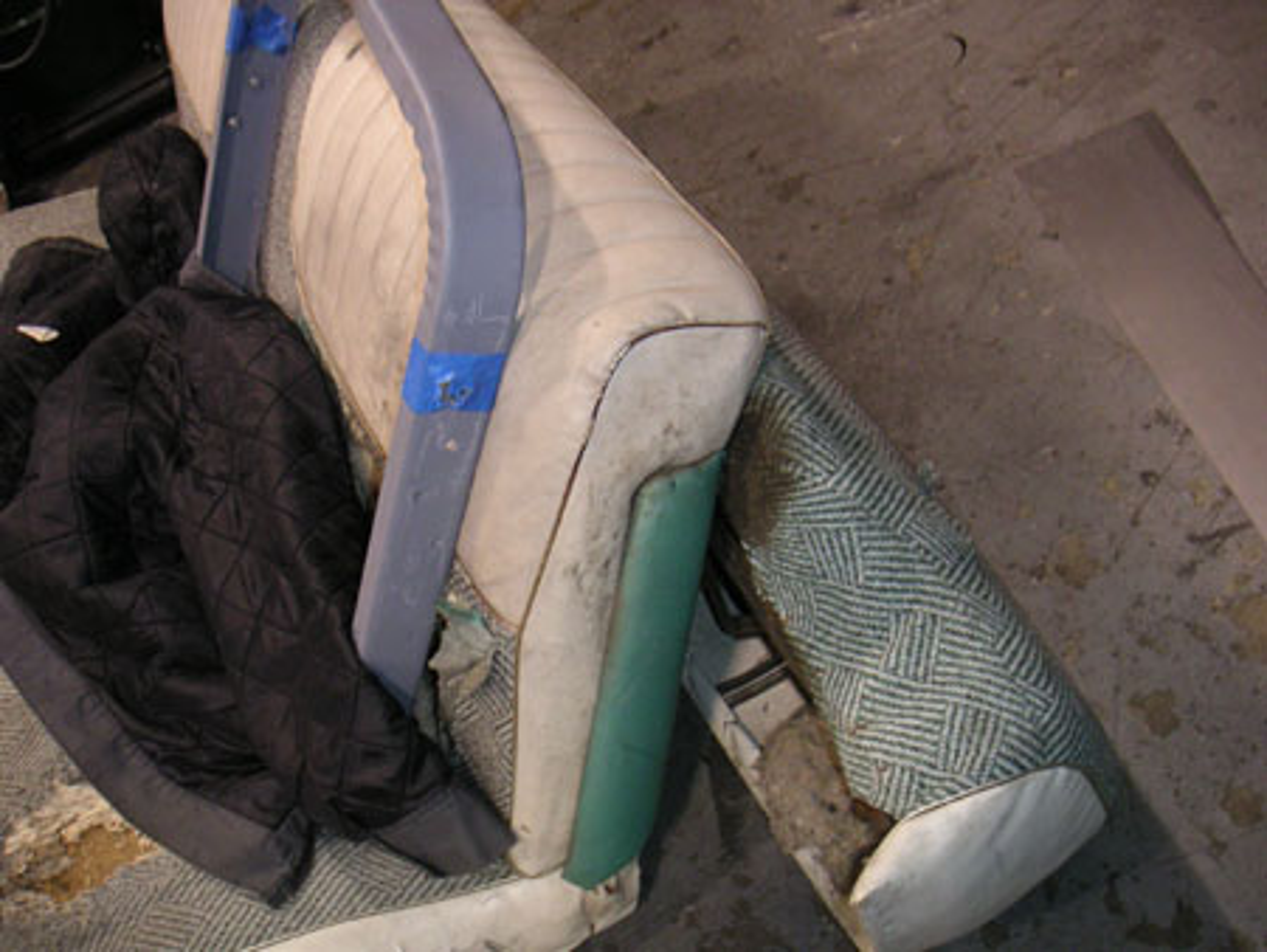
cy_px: 476
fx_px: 1392
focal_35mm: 38
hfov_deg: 49.0
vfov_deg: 37.8
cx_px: 634
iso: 160
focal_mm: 6
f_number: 2.8
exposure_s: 1/45
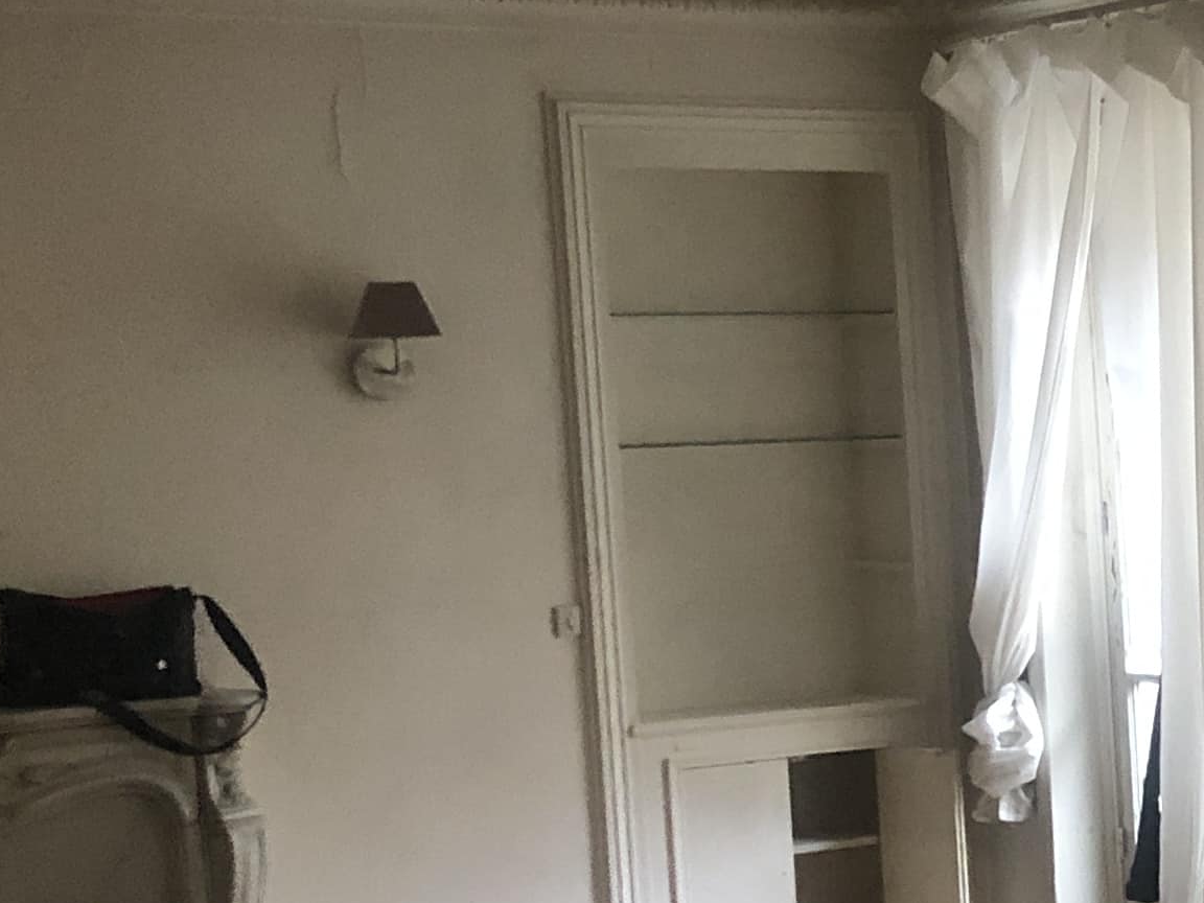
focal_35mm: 98
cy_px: 642
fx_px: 3409
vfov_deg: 15.0
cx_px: 1956
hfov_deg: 17.4
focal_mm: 3.99
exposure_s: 1/15
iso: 100
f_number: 1.8
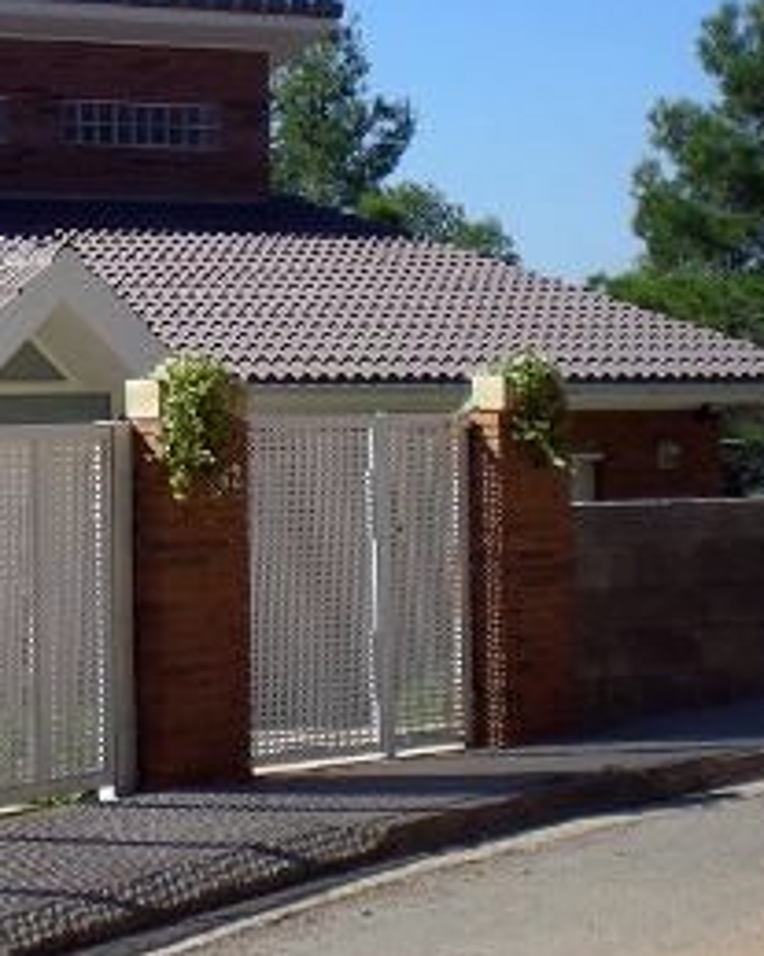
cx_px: -125
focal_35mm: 106
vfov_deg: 18.0
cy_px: 262
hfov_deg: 14.1
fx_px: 2998
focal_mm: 7.4
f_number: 4.9
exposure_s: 1/305
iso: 50
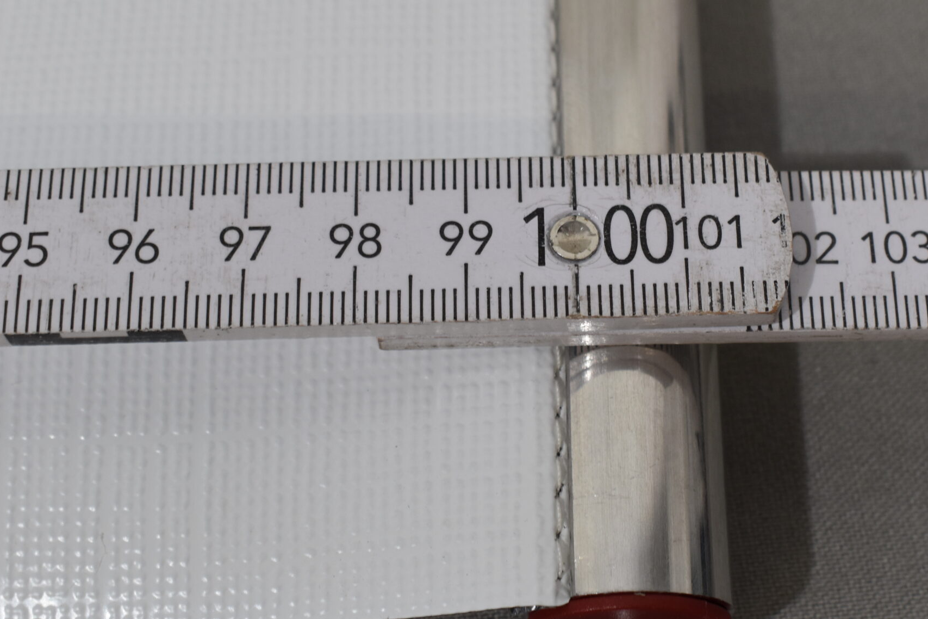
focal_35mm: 72
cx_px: 649
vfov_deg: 18.9
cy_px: 251
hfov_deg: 27.8
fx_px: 1856
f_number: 8
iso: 400
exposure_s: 1/60
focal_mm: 32
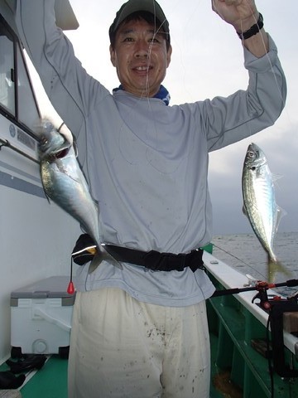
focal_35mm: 28
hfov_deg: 49.7
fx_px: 321
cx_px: 149
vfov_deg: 63.4
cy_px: 199
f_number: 3.9
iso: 100
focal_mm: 5
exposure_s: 1/125
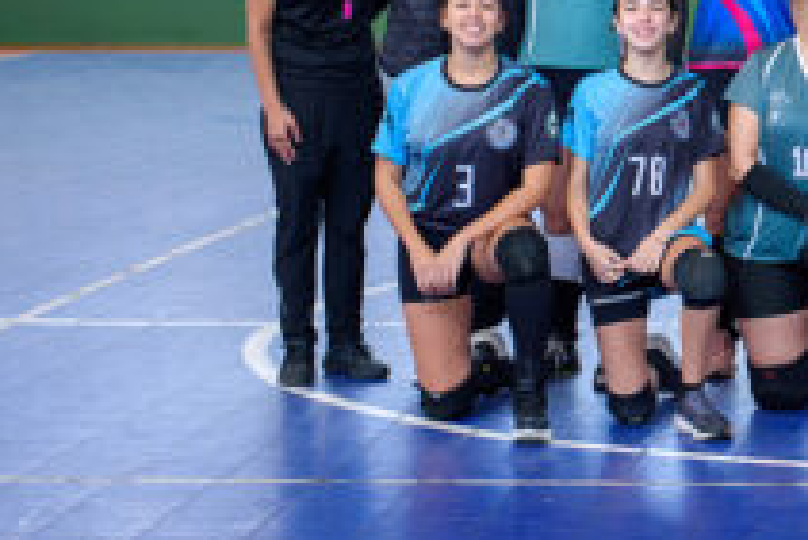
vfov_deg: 9.6
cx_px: 1107
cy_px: 75
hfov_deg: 13.8
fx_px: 3189
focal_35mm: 142
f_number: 4
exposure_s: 1/100
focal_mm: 50
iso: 200
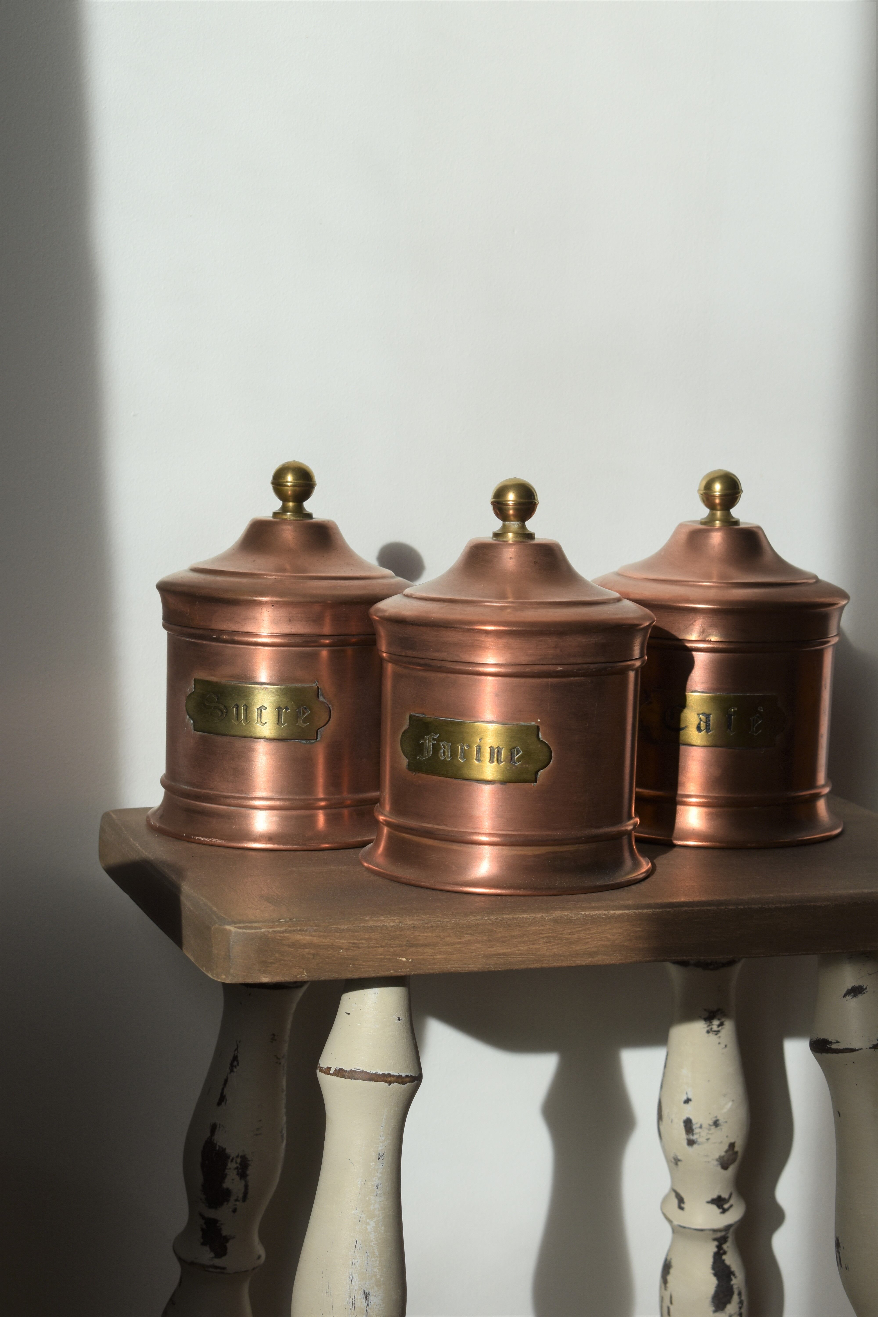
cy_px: 658
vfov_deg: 27.0
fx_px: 2744
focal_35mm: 75
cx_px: 439
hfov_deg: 18.2
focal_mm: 50
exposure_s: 1/250
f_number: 8
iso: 180
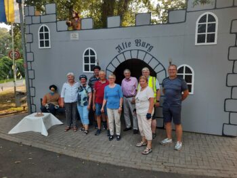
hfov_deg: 69.4
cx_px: 118
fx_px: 171
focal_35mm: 25
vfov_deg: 54.9
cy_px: 89
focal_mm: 4.6
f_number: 2
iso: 50
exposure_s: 1/120
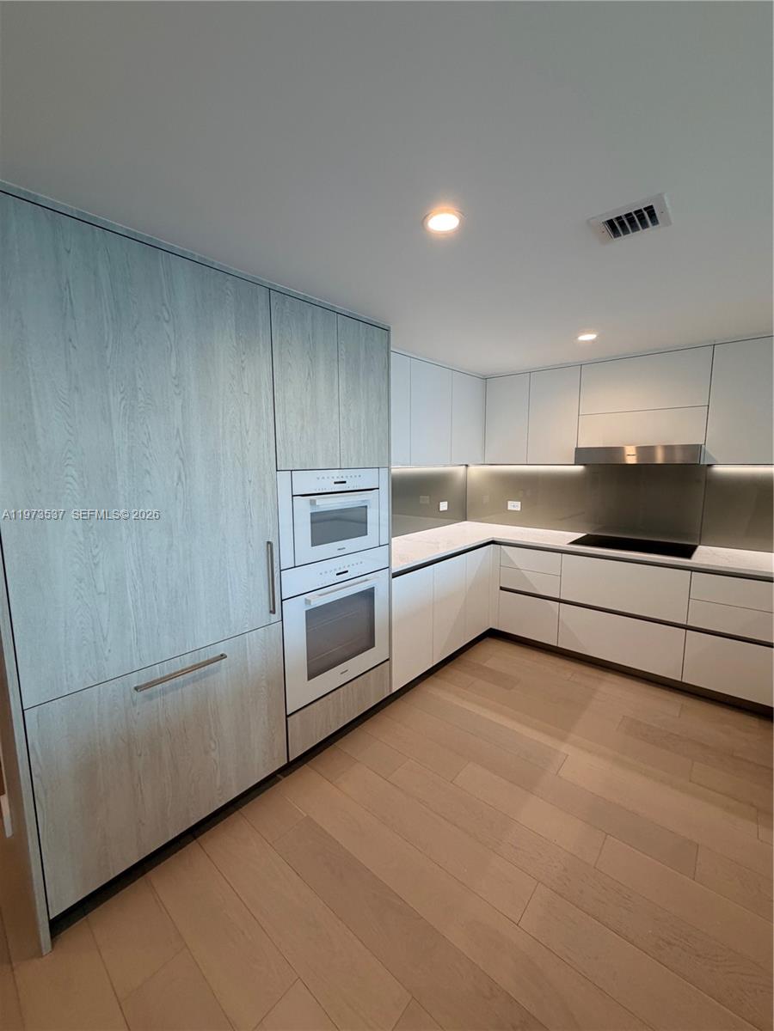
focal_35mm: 14
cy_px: 516
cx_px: 387
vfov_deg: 102.1
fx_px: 417
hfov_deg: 85.7
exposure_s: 1/120
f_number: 2.2
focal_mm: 2.22
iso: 160
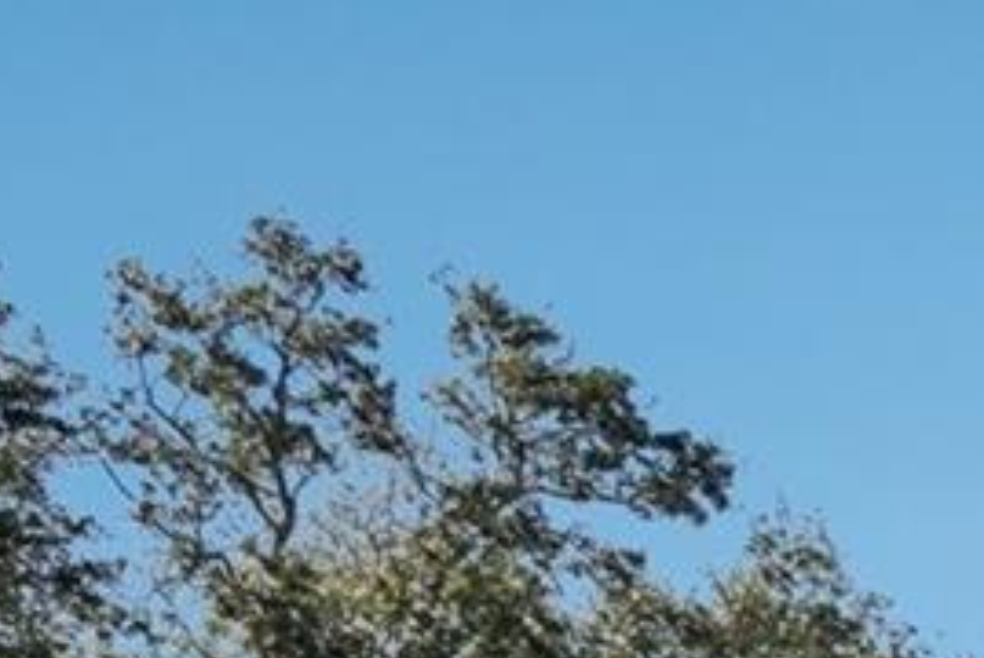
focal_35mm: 95
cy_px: 1897
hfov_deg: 12.9
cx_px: 2645
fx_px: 2599
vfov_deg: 10.6
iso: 400
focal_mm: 16
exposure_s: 1/800
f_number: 8
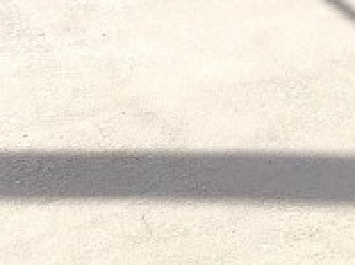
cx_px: 567
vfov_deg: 10.1
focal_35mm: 134
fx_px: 1373
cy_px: -288
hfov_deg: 13.7
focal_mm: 5.4
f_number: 1.8
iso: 40
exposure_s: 1/892
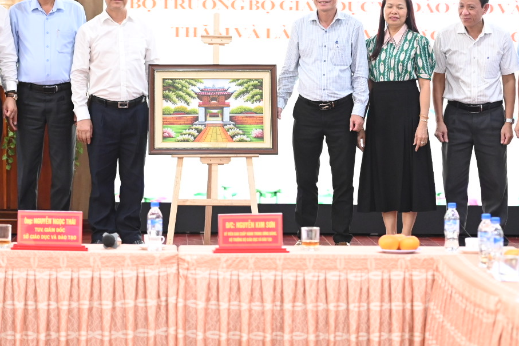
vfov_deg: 10.9
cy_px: 90
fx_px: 1802
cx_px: 212
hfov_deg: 16.4
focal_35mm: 125
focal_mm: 70
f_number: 2.8
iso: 4000
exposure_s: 1/250
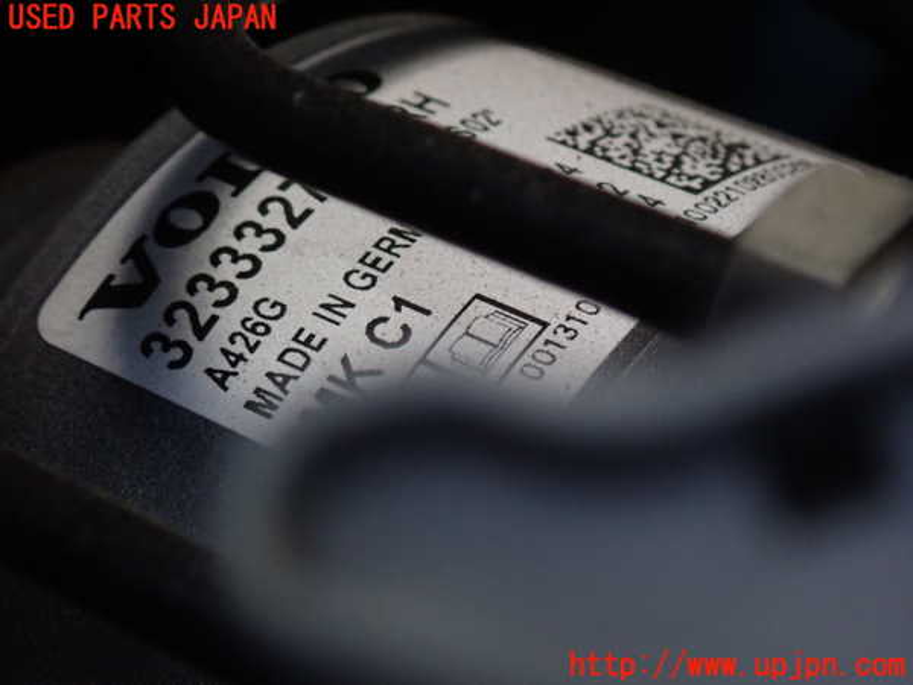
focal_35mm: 100
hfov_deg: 19.6
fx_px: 2638
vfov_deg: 14.8
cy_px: 342
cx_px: 456
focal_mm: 18
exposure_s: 1/40
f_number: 4.9
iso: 800
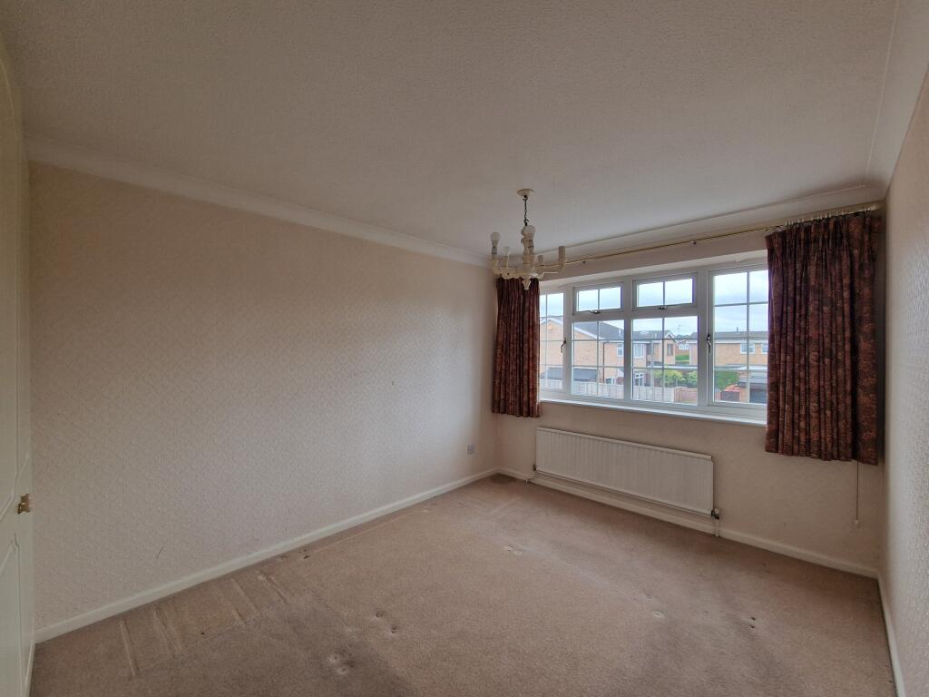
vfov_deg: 89.9
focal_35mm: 13
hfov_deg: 106.2
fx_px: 349
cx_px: 464
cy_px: 348
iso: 80
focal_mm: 2.2
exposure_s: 1/100
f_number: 2.2
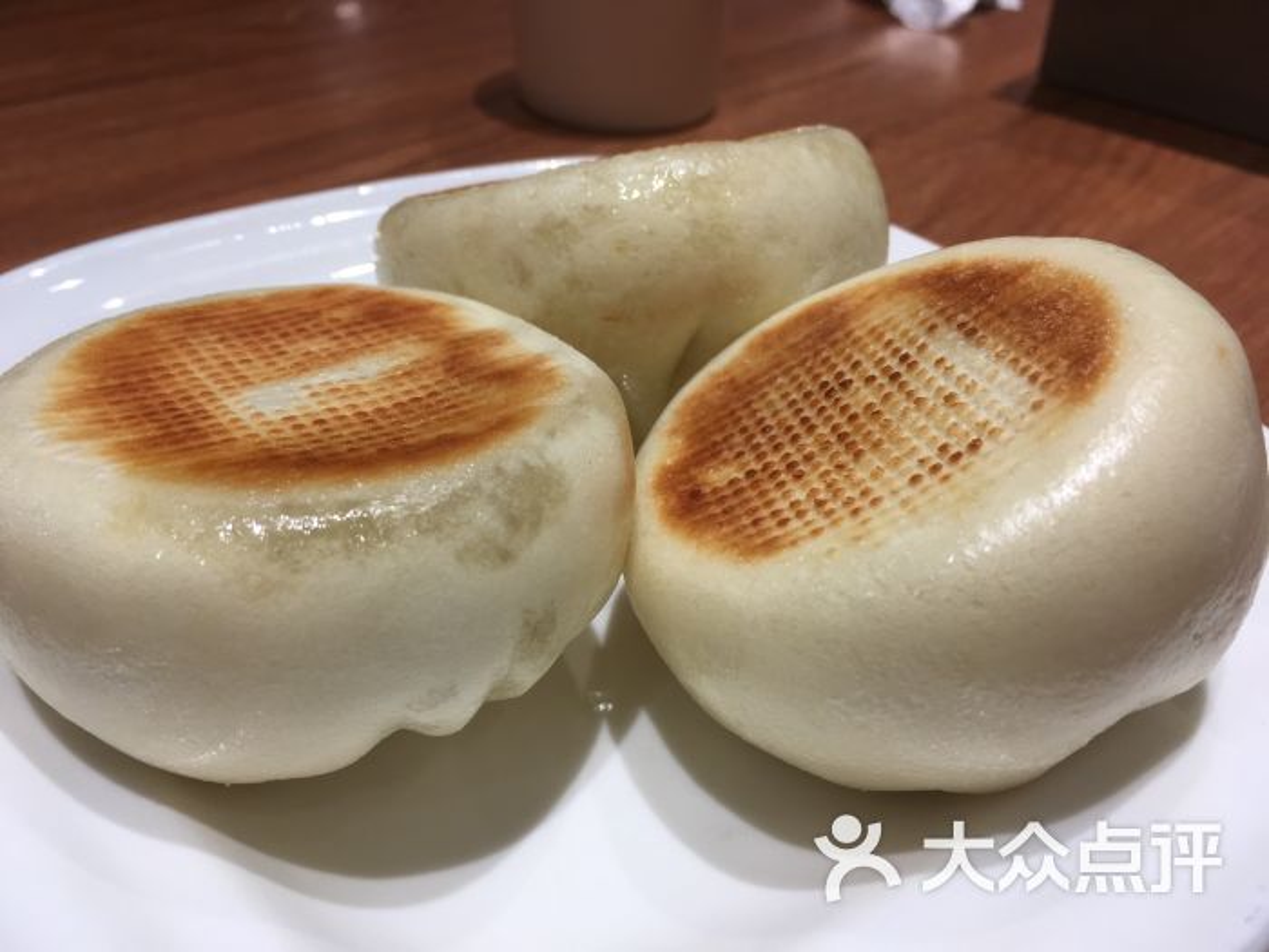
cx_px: 634
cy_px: 476
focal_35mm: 29
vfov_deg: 48.2
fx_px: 1063
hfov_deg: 61.7
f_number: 2.2
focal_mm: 4.15
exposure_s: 1/50
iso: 32
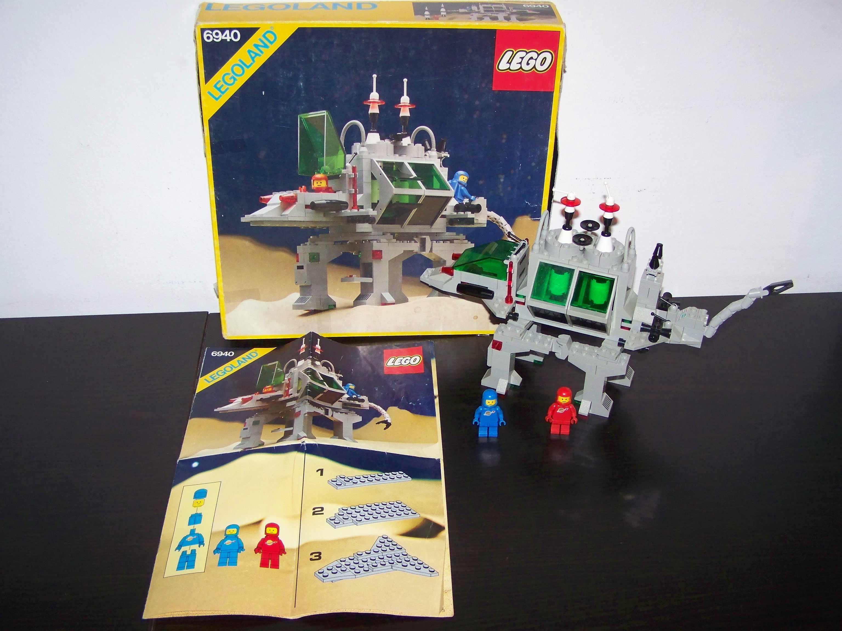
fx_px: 924
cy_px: 316
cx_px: 421
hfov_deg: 49.0
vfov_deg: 37.7
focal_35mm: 38
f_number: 2.8
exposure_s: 1/30
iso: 200
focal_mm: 6.3
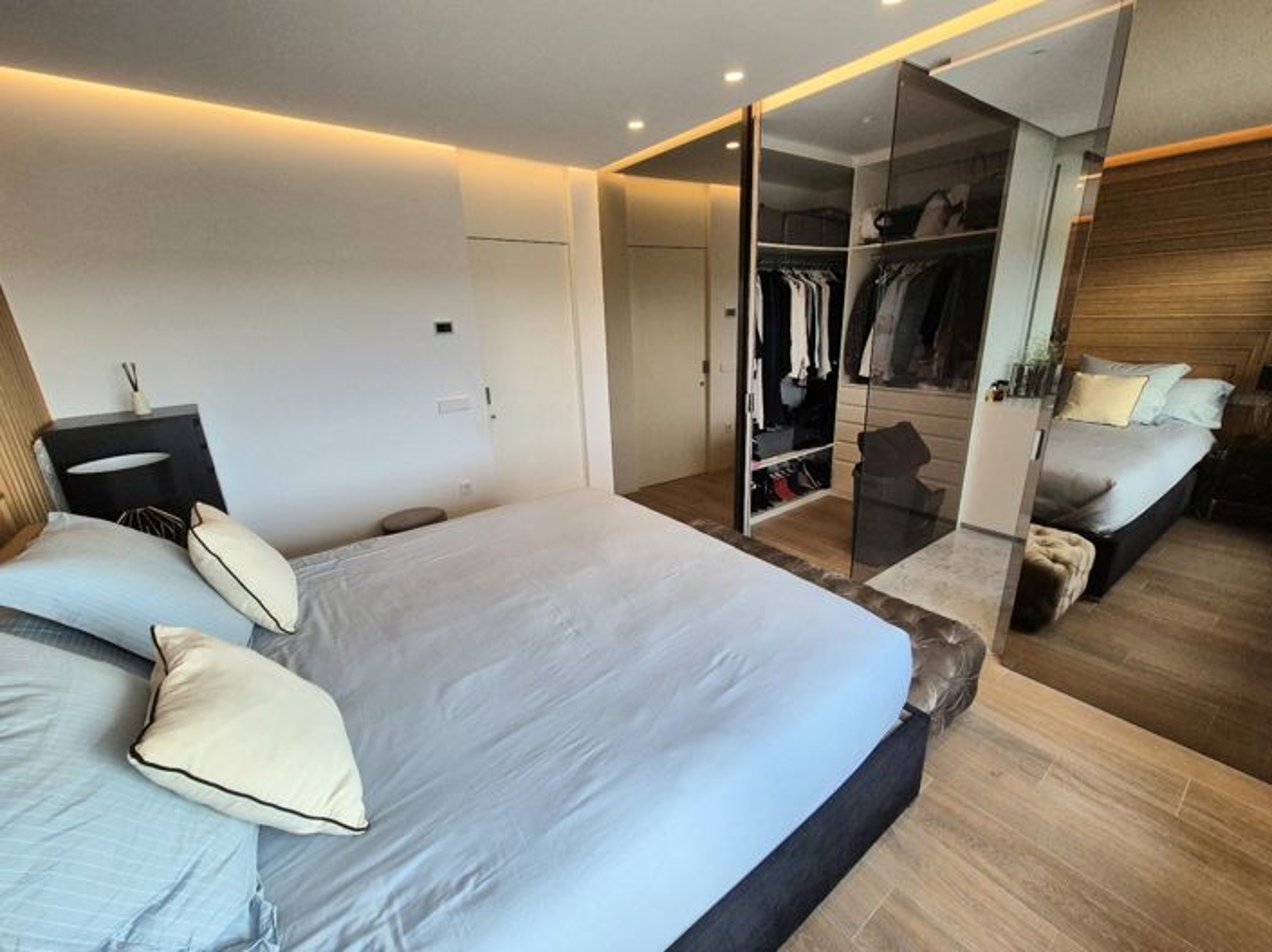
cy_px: 476
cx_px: 636
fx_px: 477
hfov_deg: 106.2
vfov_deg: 89.9
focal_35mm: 13
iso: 250
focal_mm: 2.2
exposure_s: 1/370
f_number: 2.2
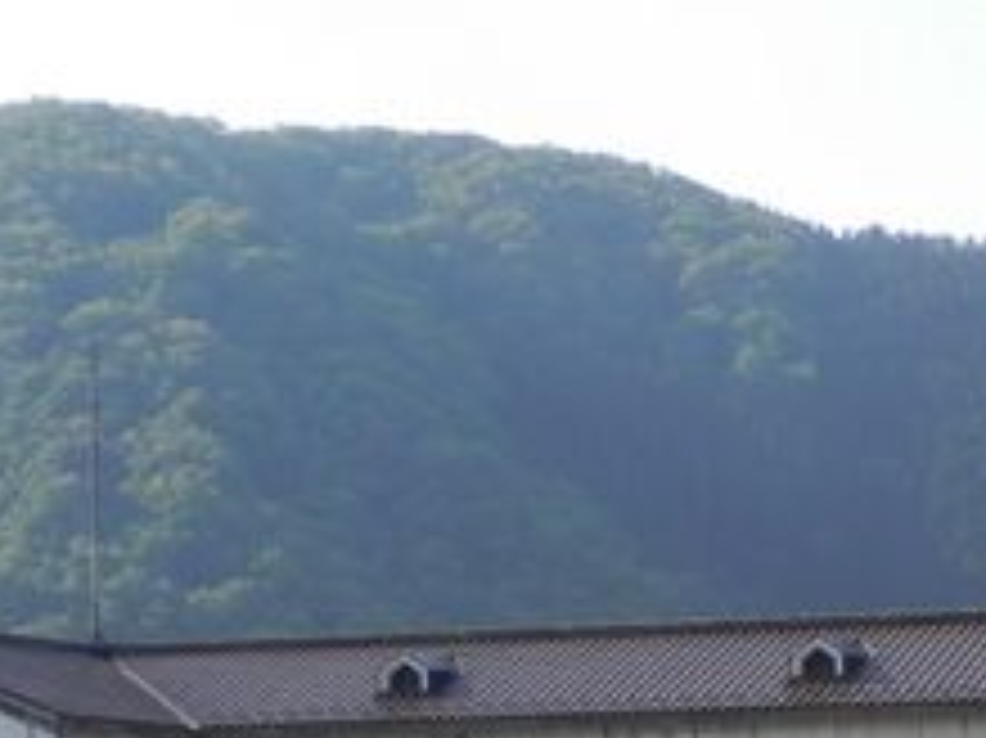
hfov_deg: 14.0
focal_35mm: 135
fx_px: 3843
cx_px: 1328
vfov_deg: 10.9
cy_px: 729
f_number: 3.6
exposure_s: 1/500
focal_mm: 6.6
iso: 80
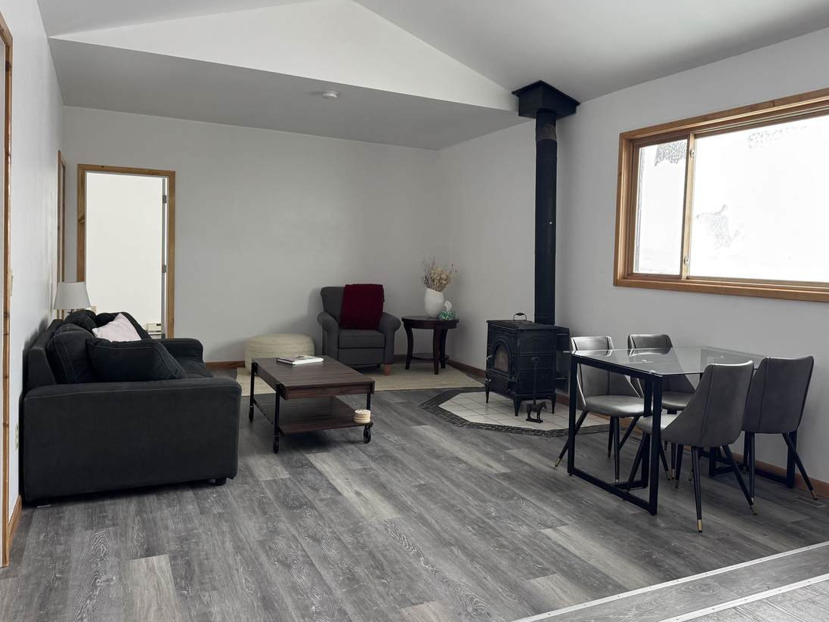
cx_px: 448
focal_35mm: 28
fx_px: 671
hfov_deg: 63.3
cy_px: 285
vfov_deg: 49.7
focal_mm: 6.76
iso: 200
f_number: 1.78
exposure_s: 1/111
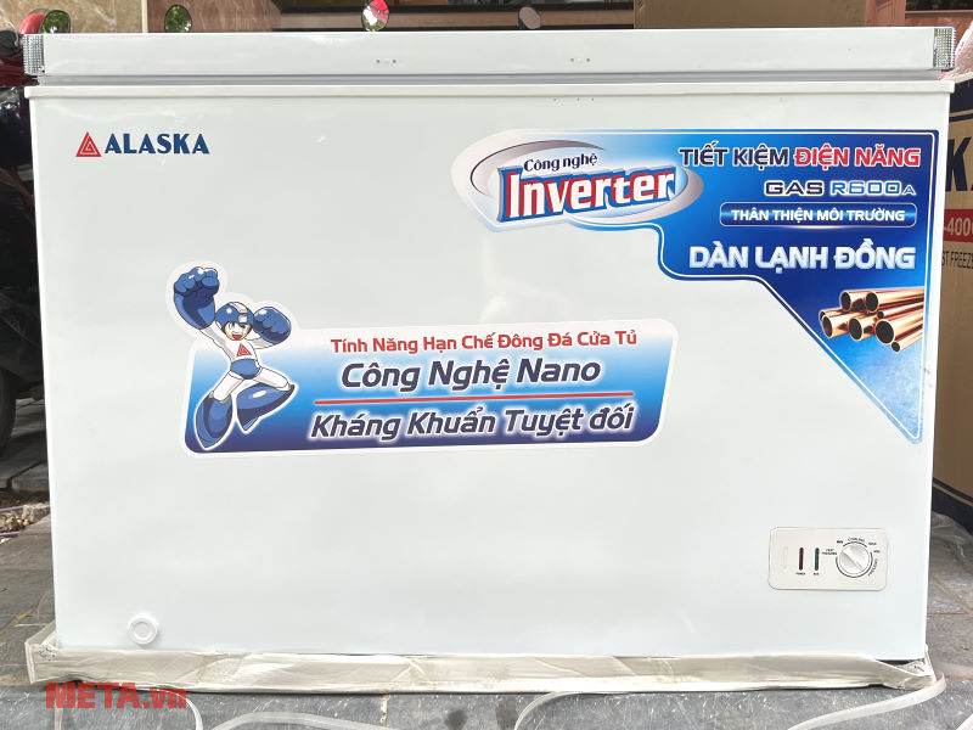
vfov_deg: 53.1
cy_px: 365
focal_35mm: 26
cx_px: 486
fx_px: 731
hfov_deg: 67.3
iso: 40
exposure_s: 1/121
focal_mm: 5.1
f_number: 1.6
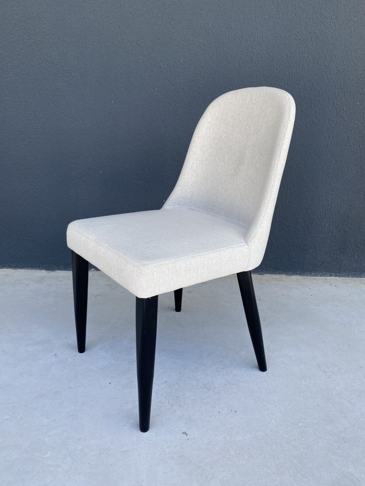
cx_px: 182
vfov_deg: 67.3
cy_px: 243
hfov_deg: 53.1
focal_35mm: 26
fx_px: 366
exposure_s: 1/517
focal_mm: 4.25
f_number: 1.8
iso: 32
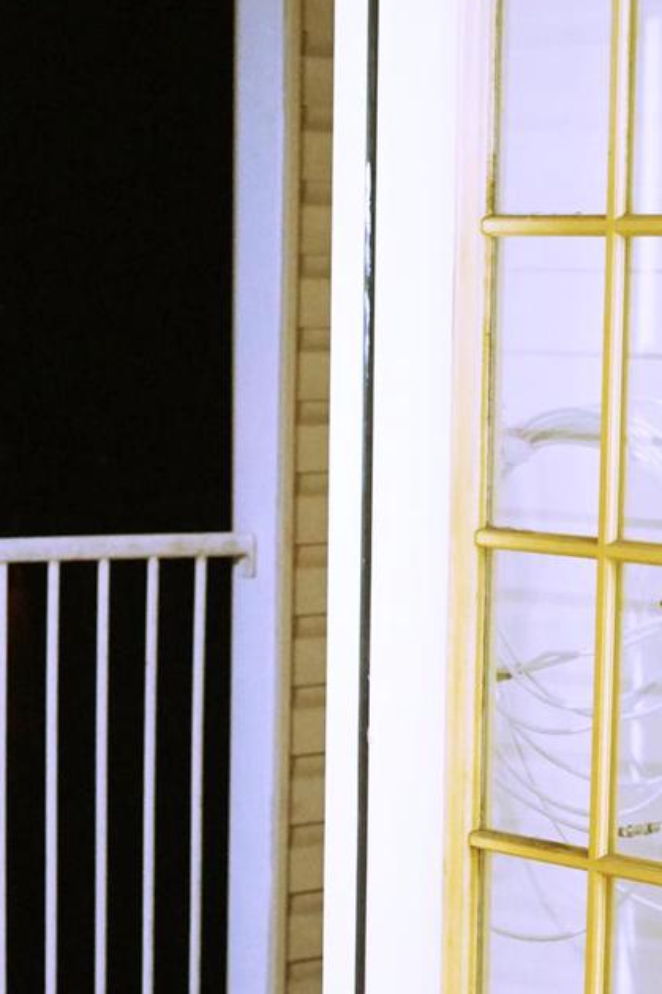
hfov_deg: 12.4
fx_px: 3036
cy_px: 947
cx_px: 195
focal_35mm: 110
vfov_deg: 18.2
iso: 2500
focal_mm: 30
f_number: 2.8
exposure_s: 1/160
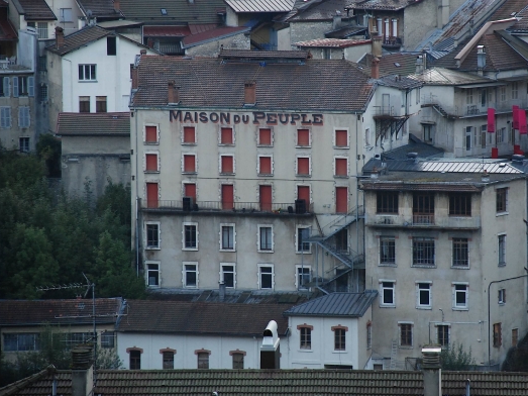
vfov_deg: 6.2
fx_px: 3638
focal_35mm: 239
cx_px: 315
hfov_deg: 8.3
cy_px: 180
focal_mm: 135
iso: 800
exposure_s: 1/200
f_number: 5.6
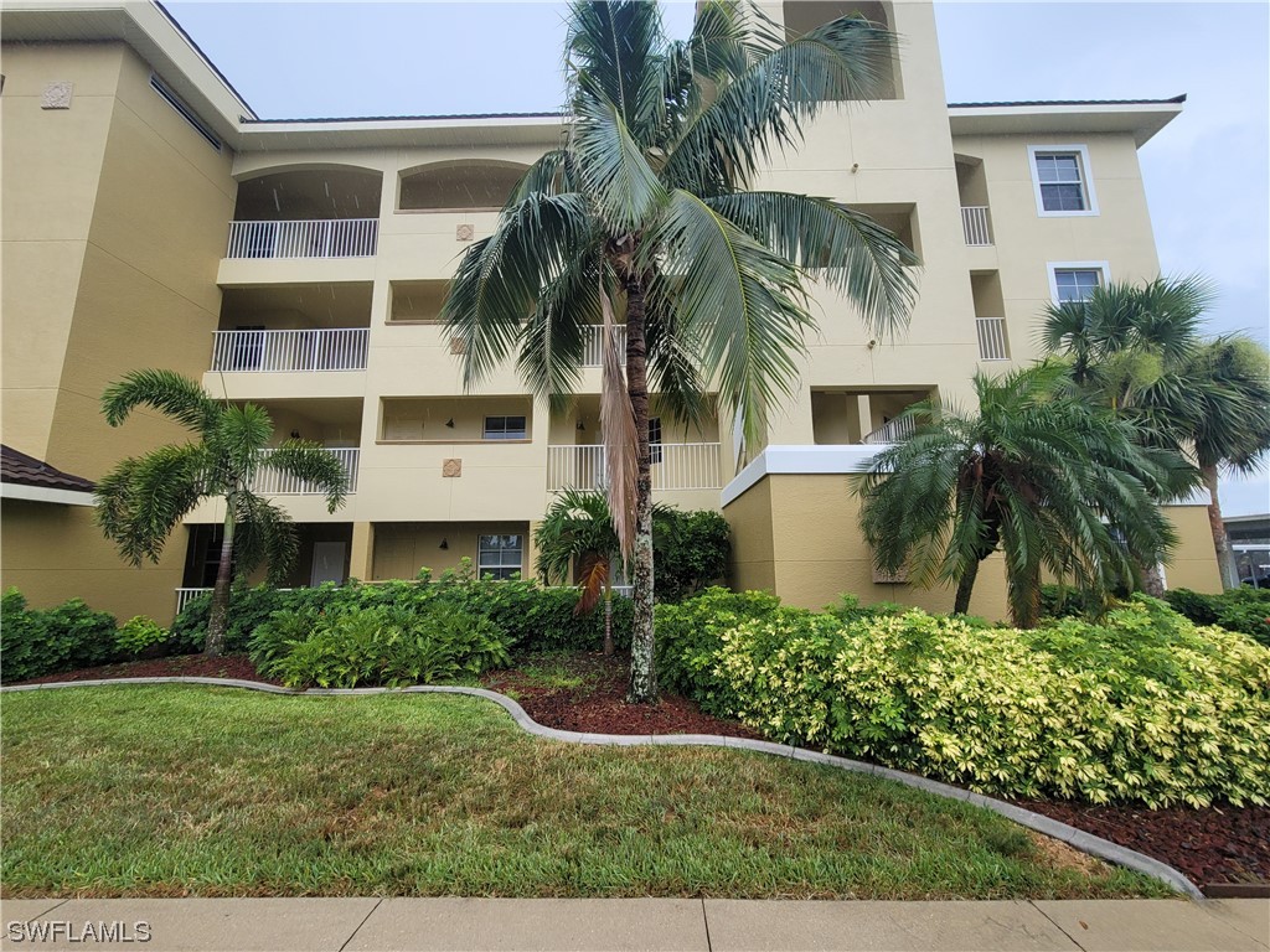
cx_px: 635
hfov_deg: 106.2
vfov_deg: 89.9
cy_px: 476
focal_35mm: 13
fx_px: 477
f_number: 2.2
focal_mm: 2.2
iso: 64
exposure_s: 1/318
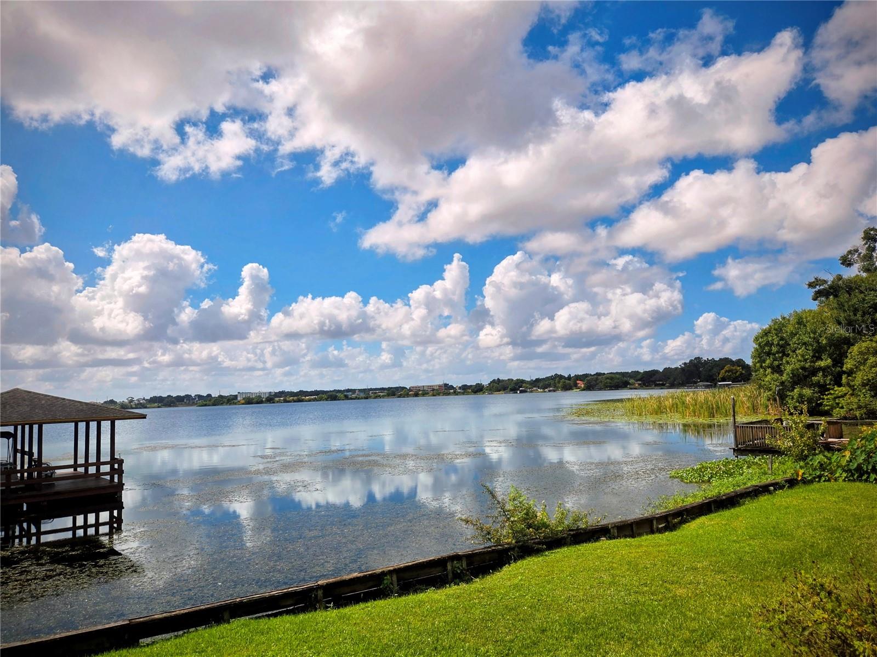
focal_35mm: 23
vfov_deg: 58.9
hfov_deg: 73.9
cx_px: 438
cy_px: 328
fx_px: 583
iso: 64
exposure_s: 1/7891
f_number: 1.8
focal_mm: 5.4
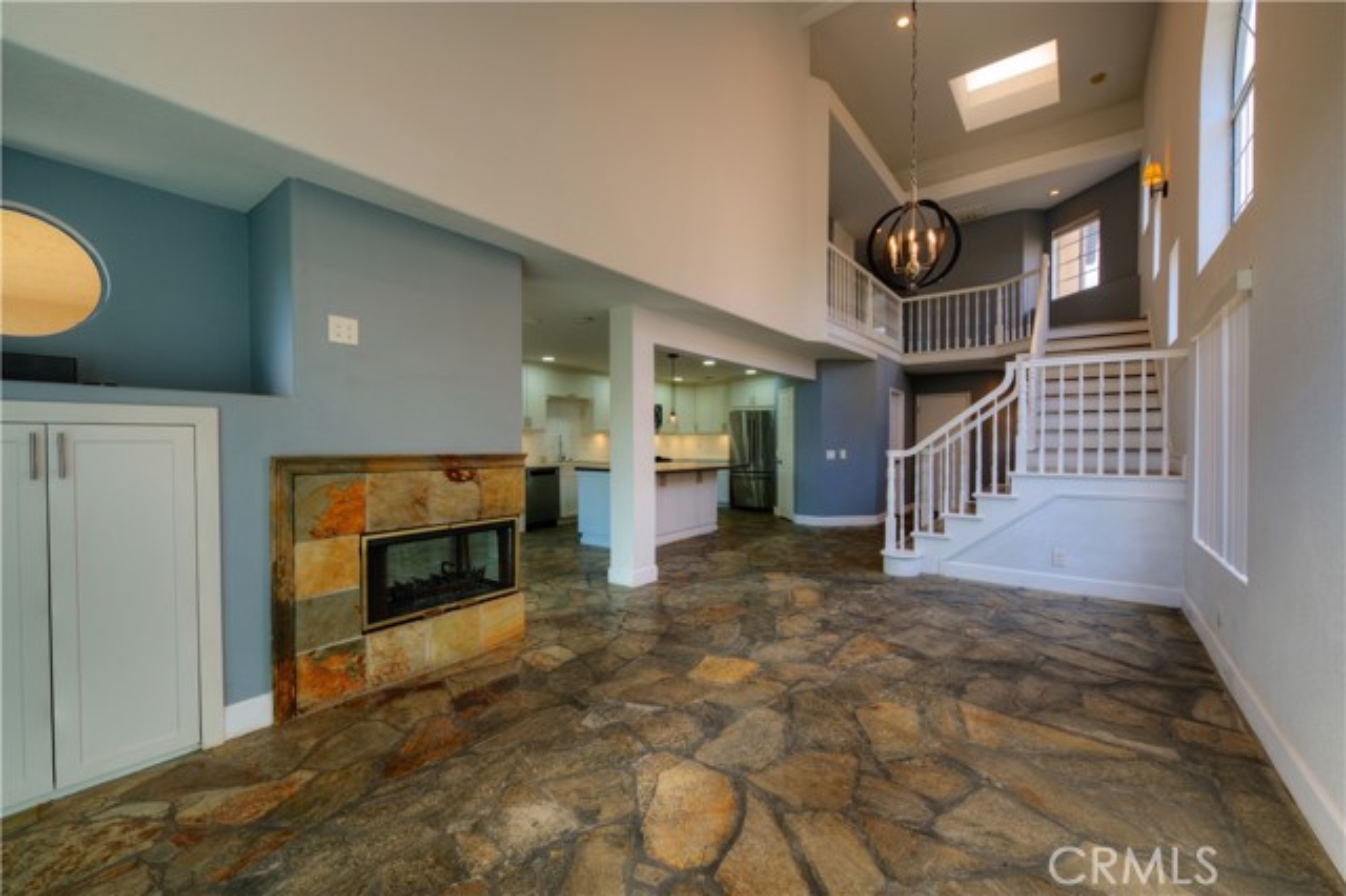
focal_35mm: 14
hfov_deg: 104.3
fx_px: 523
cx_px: 673
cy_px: 448
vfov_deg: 81.1
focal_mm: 14
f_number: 8
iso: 64
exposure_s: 1/25
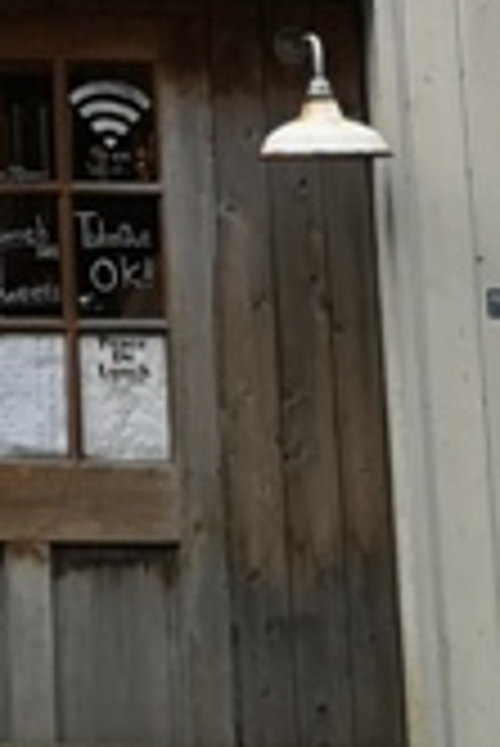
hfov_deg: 9.6
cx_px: -464
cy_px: -558
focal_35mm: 135
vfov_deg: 13.7
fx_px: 2806
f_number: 1.8
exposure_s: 1/140
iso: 50
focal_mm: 3.95
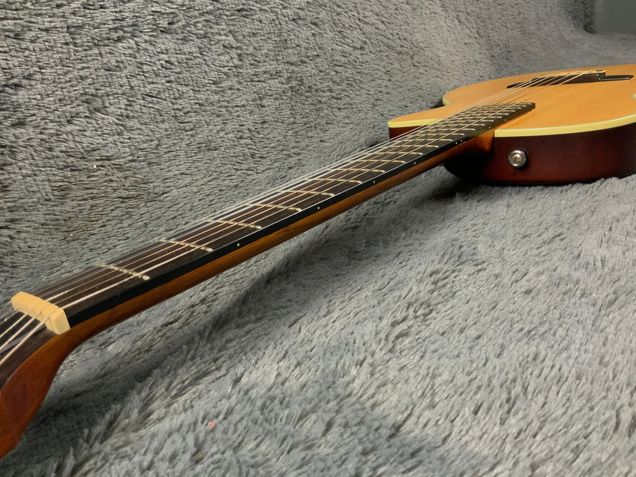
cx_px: 318
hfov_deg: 61.7
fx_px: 533
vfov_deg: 48.2
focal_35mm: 29
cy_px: 238
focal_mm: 3
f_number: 1.8
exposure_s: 1/50
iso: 100
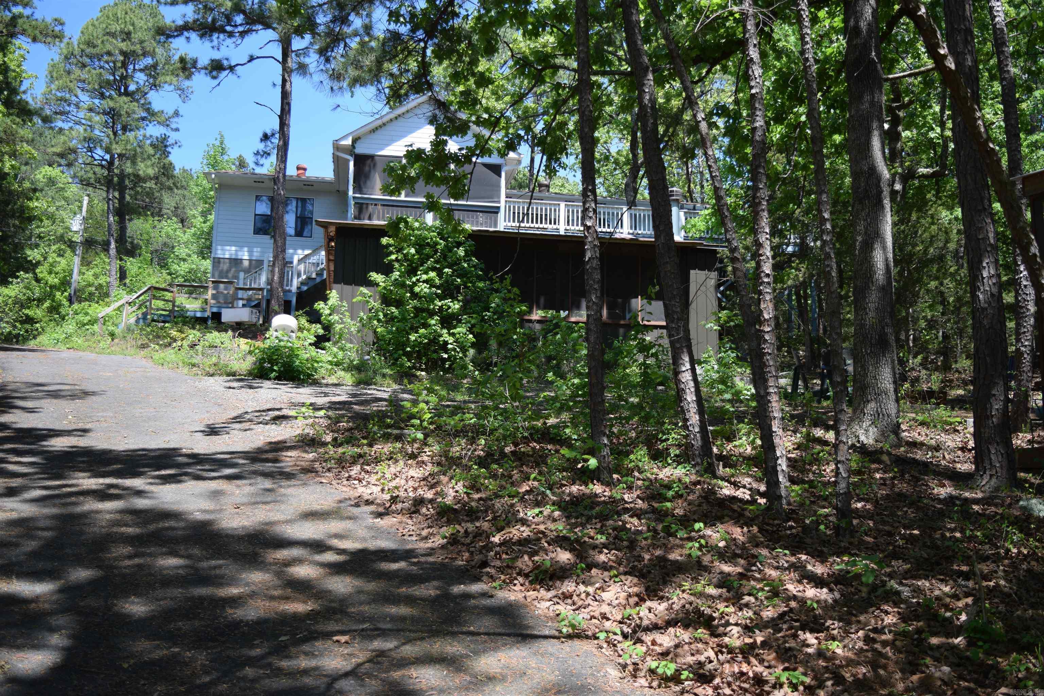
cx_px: 522
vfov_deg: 36.9
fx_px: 1044
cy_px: 348
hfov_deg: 53.1
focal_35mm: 36
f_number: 4
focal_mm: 24
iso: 100
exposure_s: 1/400
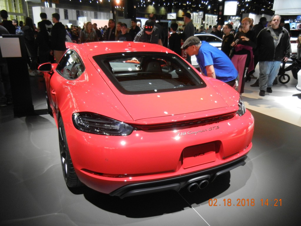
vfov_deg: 46.8
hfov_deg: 60.0
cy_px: 113
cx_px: 150
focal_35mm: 30
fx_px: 261
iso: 640
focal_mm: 5.4
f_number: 3.5
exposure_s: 1/116
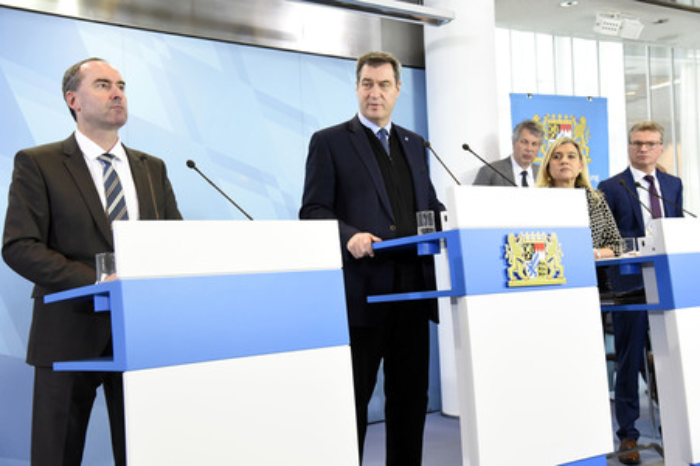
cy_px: 233
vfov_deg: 28.0
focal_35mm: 48
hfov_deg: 41.1
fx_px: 933
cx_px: 350
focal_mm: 48
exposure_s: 1/100
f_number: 5.6
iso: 3200
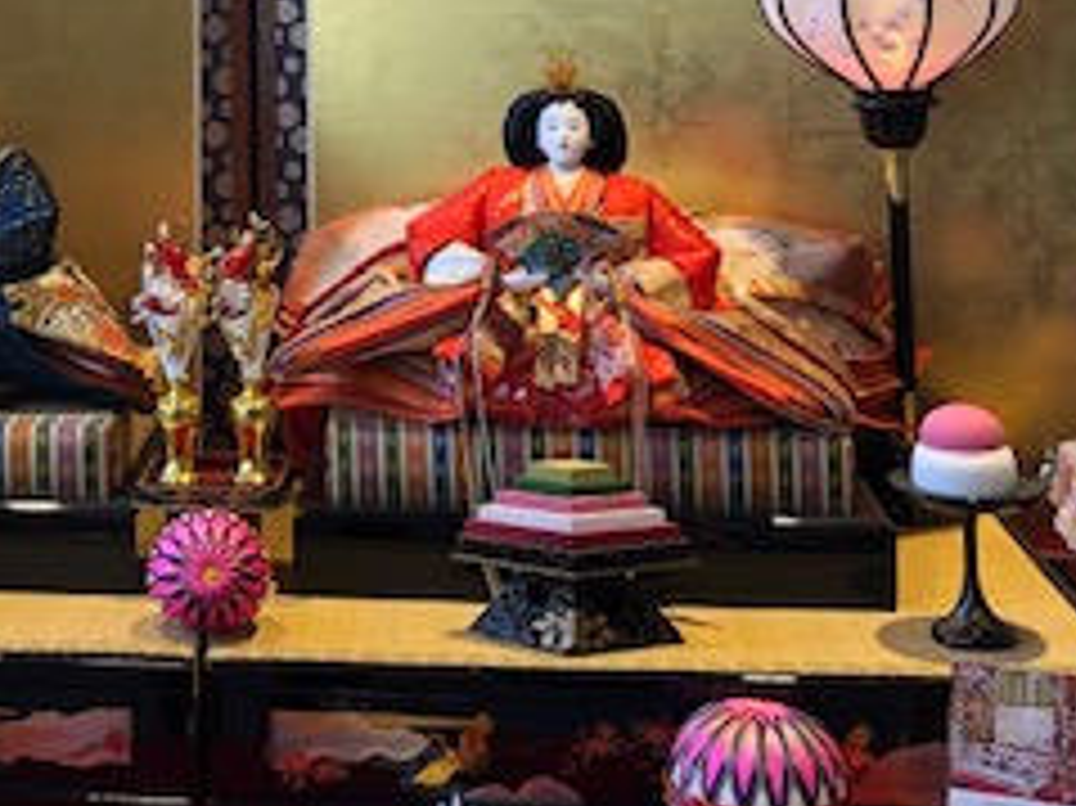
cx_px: 248
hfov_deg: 25.6
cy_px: -95
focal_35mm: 75
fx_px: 2330
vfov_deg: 18.8
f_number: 1.8
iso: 64
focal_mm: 3.99
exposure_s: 1/120
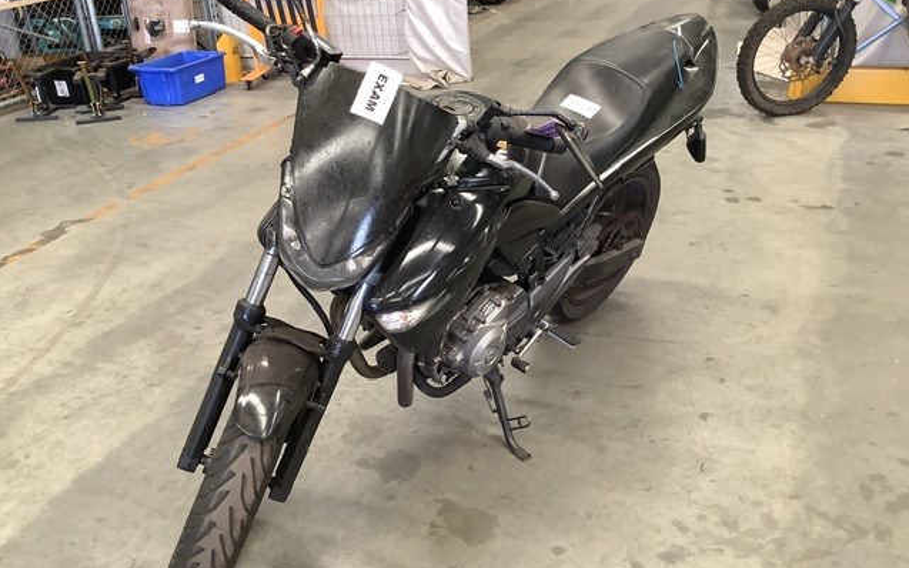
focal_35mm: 33
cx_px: 455
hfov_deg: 58.1
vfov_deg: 38.3
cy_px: 298
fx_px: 817
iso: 125
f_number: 2.4
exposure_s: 1/50
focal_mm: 3.3
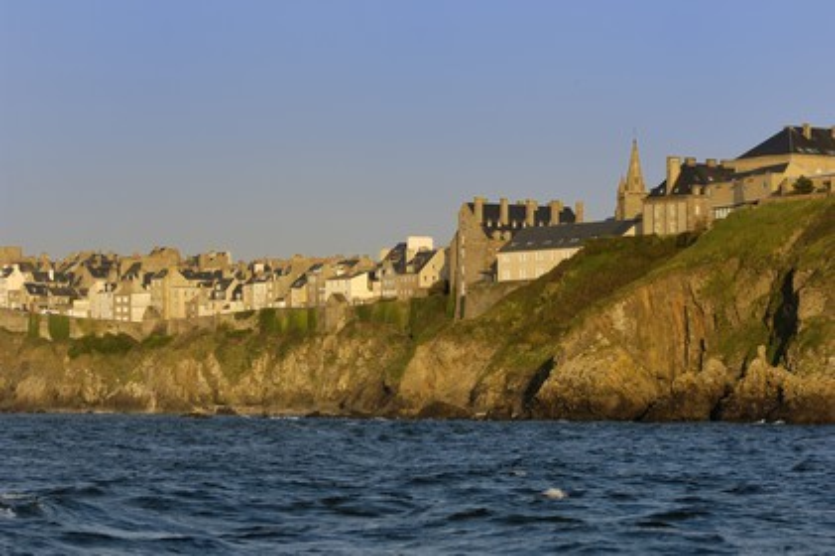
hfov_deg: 15.9
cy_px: 278
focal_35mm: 129
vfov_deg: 10.6
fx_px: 2990
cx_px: 418
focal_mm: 86
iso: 100
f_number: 3
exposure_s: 1/640
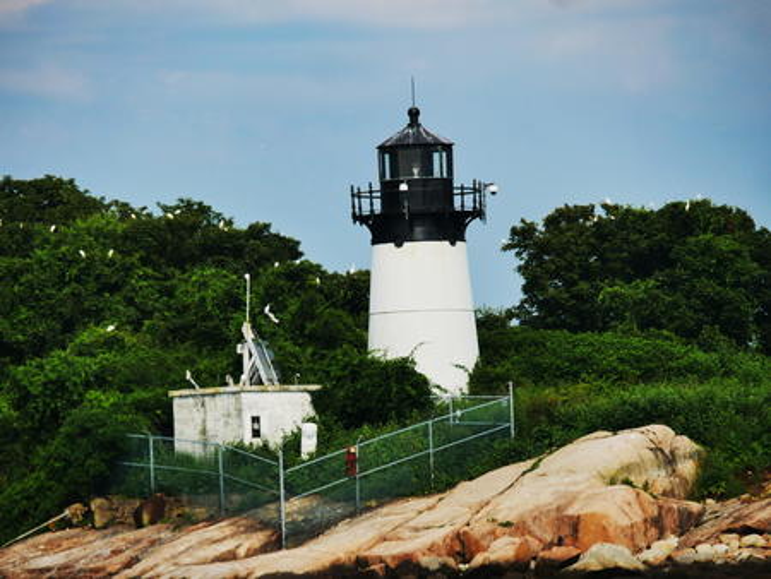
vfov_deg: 5.0
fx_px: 6685
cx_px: 386
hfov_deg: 6.6
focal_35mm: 300
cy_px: 290
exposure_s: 1/800
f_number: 6.3
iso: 200
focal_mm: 150
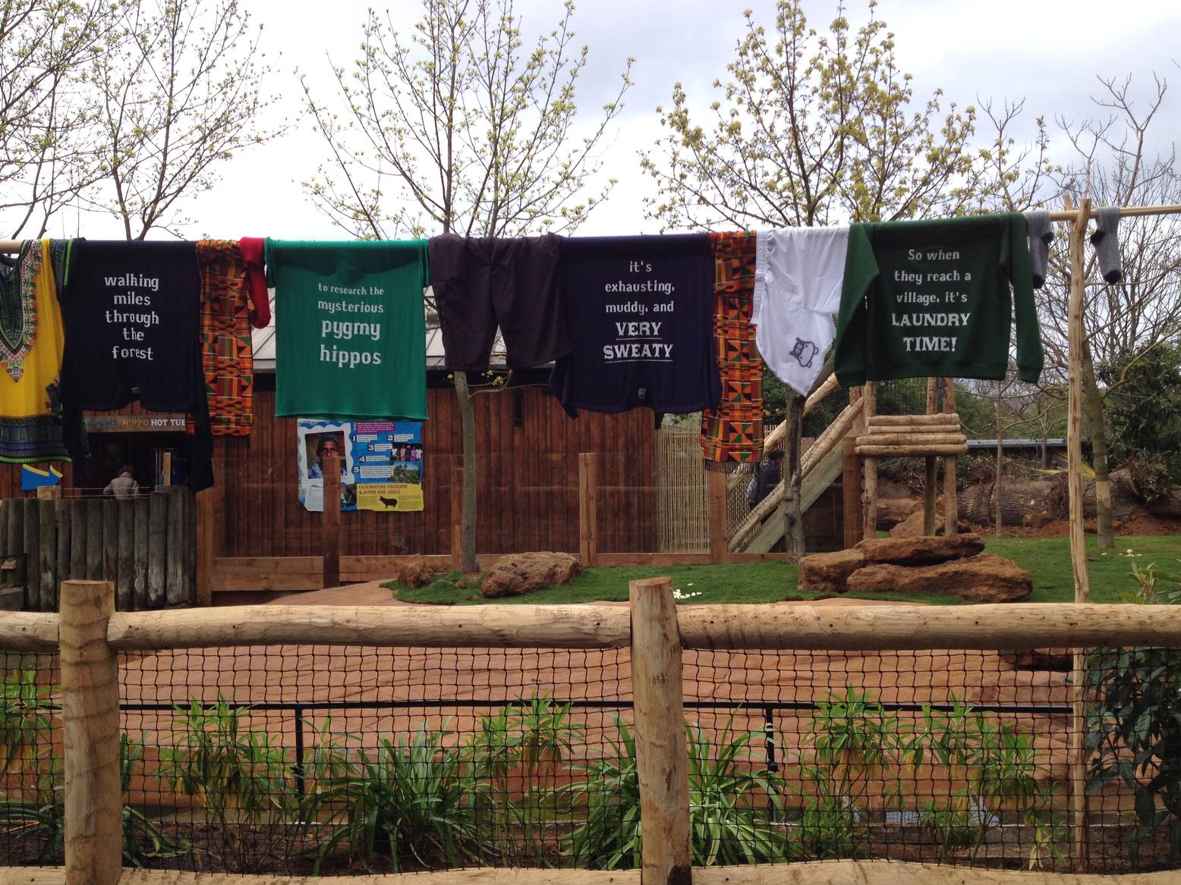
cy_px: 447
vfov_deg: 39.7
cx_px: 577
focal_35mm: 36
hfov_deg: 51.3
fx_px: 1228
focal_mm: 4.28
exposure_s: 1/968
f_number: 2.4
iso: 50
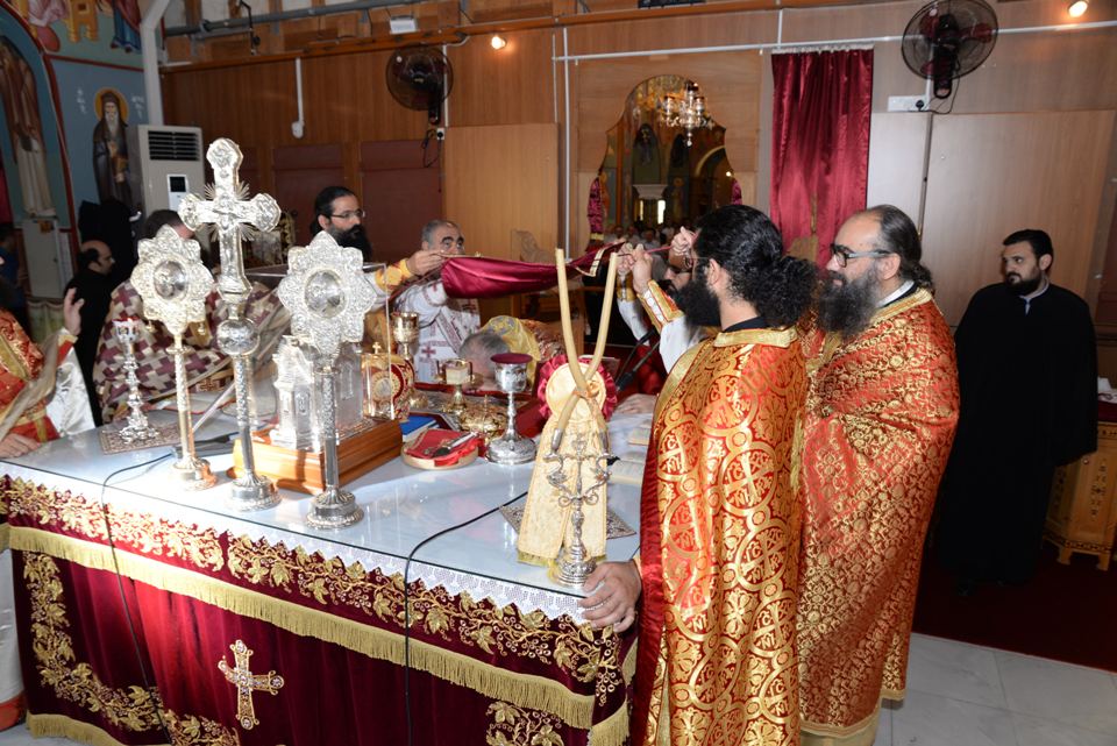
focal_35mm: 24
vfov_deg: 53.2
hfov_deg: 73.7
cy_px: 373
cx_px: 558
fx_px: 745
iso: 800
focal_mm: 24
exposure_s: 1/80
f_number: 7.1
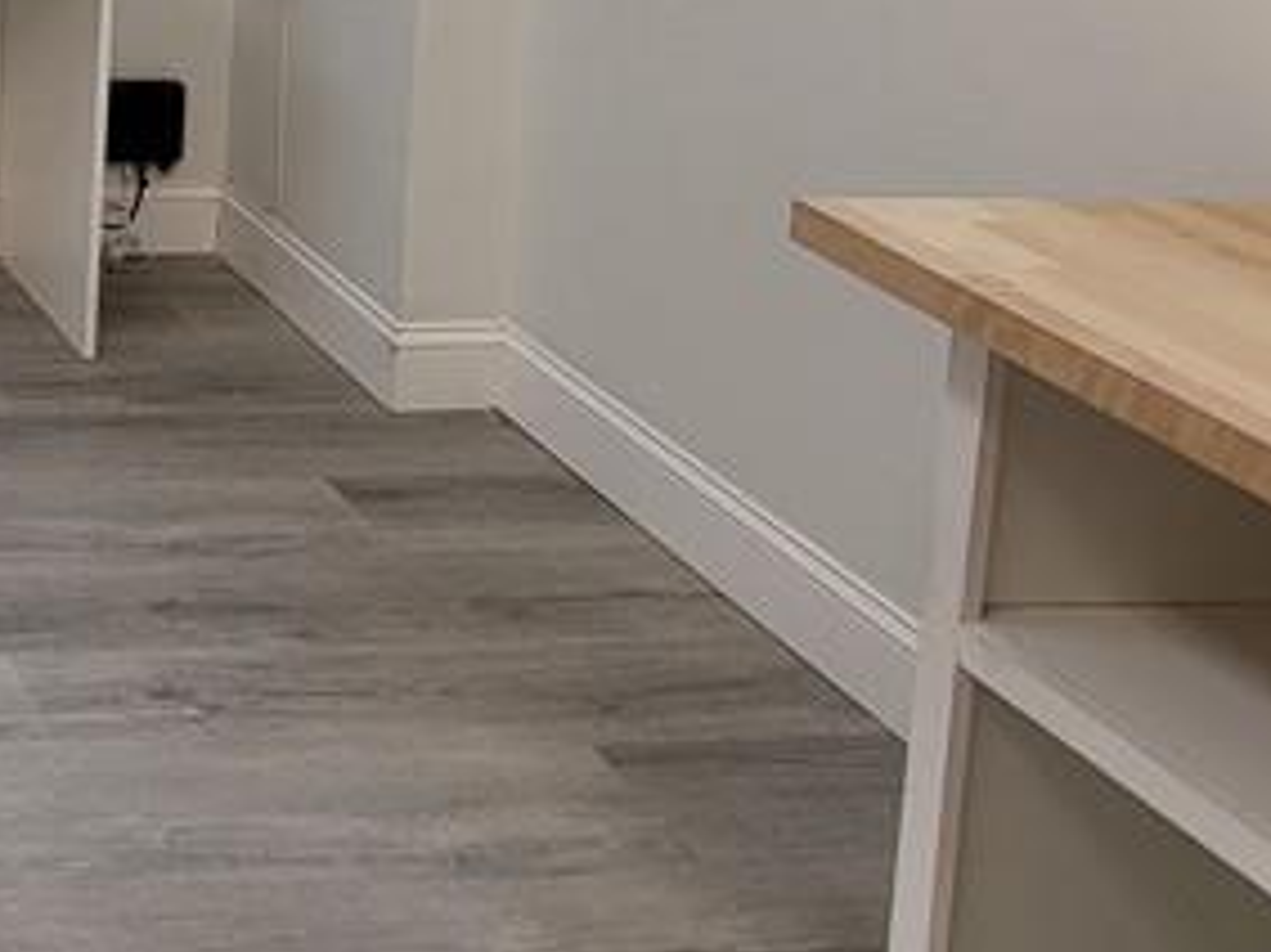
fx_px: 1725
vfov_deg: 24.9
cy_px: -409
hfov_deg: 28.8
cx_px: -557
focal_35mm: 47
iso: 80
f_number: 2.2
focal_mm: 2.2
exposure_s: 1/60
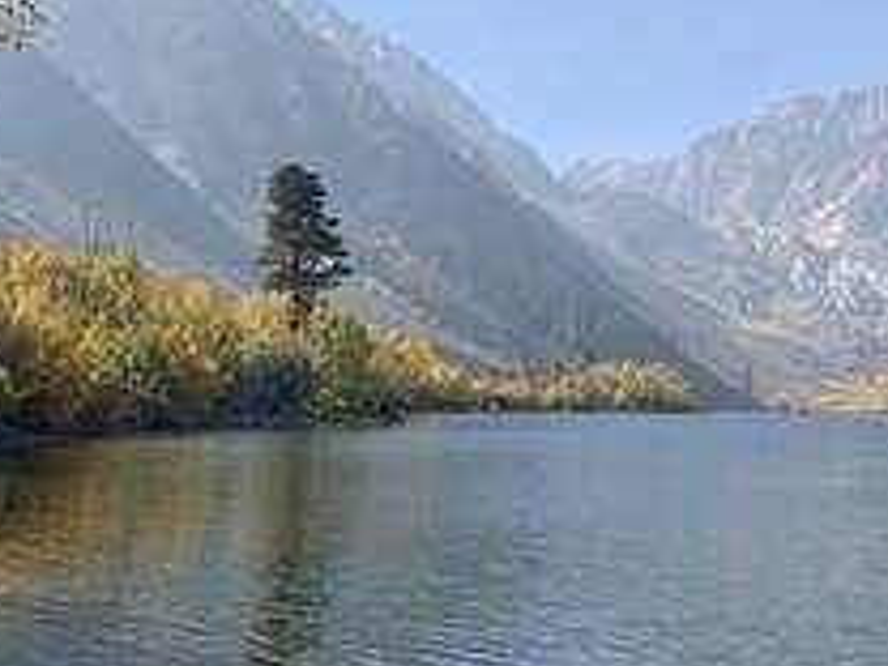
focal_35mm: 50
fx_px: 1283
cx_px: 444
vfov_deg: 29.1
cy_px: 282
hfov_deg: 38.2
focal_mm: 4.25
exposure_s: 1/2114
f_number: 1.8
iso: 25
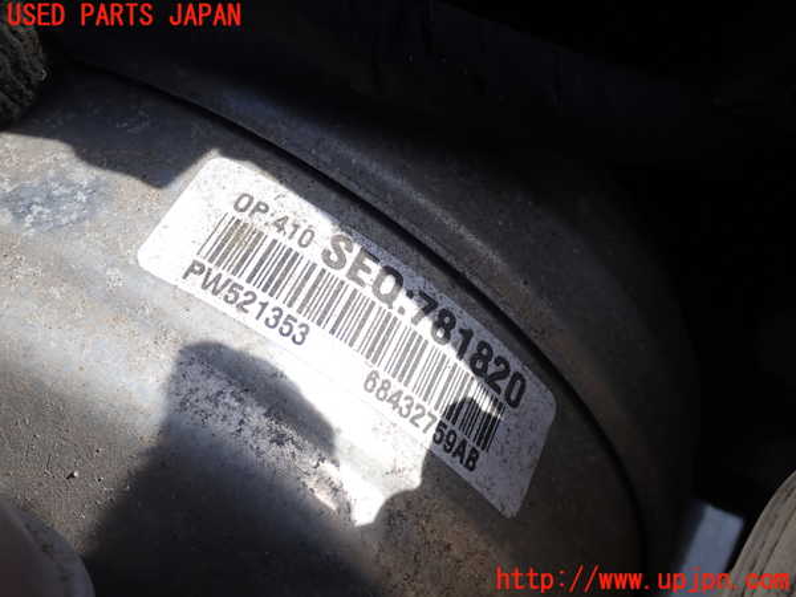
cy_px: 298
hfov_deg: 49.0
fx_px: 874
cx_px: 398
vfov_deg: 37.7
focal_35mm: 38
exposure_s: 1/640
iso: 100
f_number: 3.5
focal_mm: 6.83
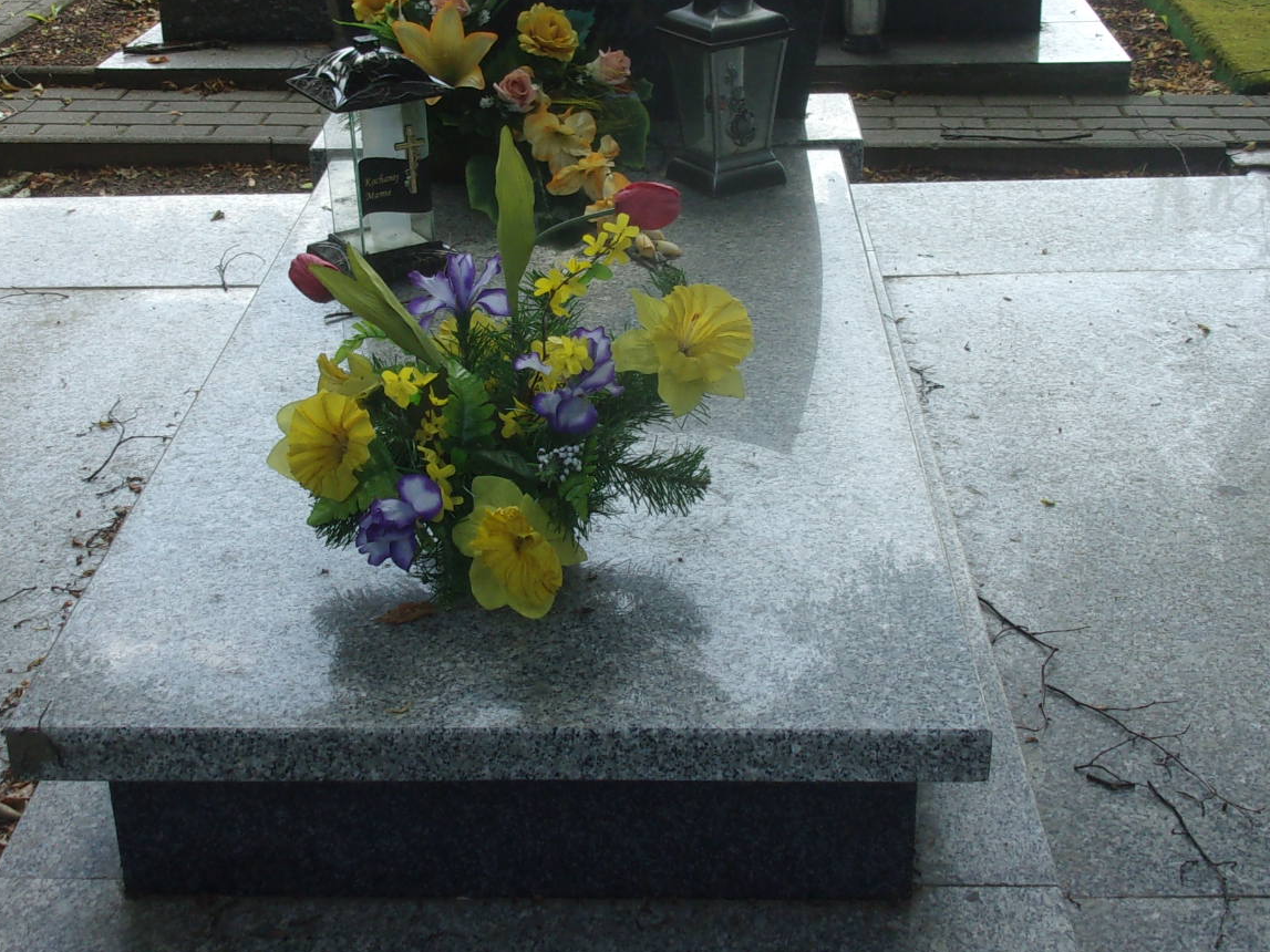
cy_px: 418
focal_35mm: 50
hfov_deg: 38.2
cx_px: 579
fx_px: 1834
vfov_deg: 29.1
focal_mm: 5.1
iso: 80
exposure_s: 1/140
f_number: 3.9
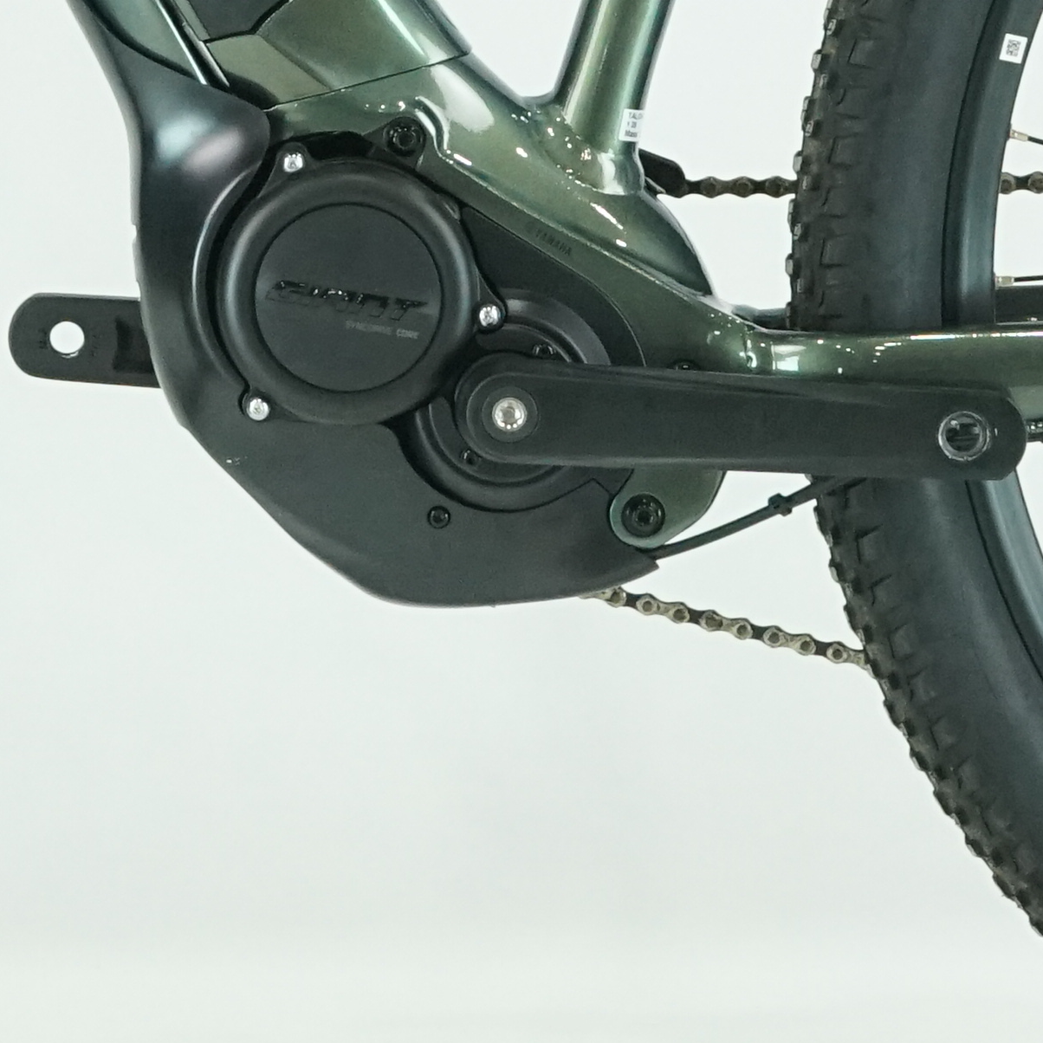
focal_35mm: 254
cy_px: -395
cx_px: 167
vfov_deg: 6.8
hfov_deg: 6.9
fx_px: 8659
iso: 3200
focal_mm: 60
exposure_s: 1/200
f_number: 8
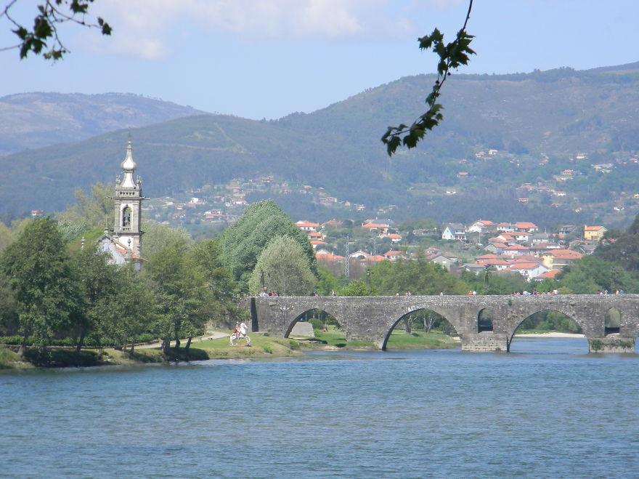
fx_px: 3376
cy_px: 240
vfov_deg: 8.1
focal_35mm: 183
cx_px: 320
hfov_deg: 10.8
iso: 200
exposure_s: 1/785
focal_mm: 33.1
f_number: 5.2
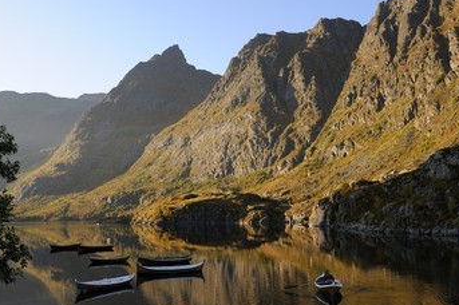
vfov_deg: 35.0
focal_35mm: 38
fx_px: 484
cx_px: 266
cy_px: 159
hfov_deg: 50.5
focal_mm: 31
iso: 200
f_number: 9
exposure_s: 1/100
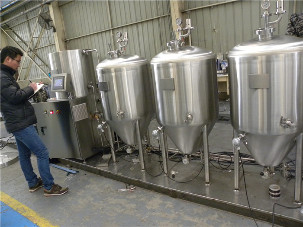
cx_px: 152
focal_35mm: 26
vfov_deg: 53.1
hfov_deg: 67.3
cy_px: 114
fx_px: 228
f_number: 2.8
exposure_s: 1/56.7
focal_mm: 4.6
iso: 400
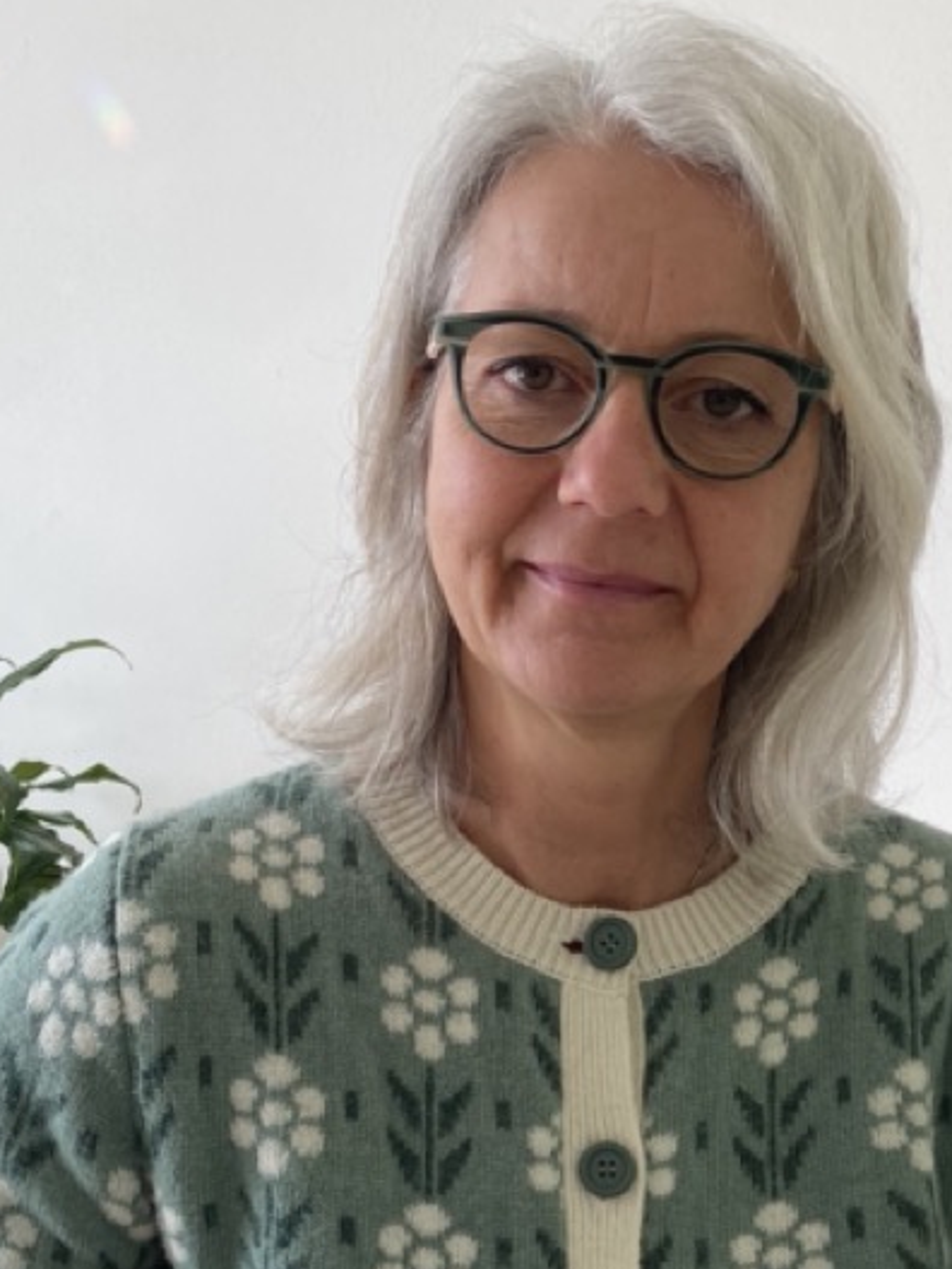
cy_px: 786
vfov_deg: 30.6
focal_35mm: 63
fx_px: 2310
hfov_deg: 23.3
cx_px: 481
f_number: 1.8
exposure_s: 1/149
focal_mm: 4.25
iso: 32
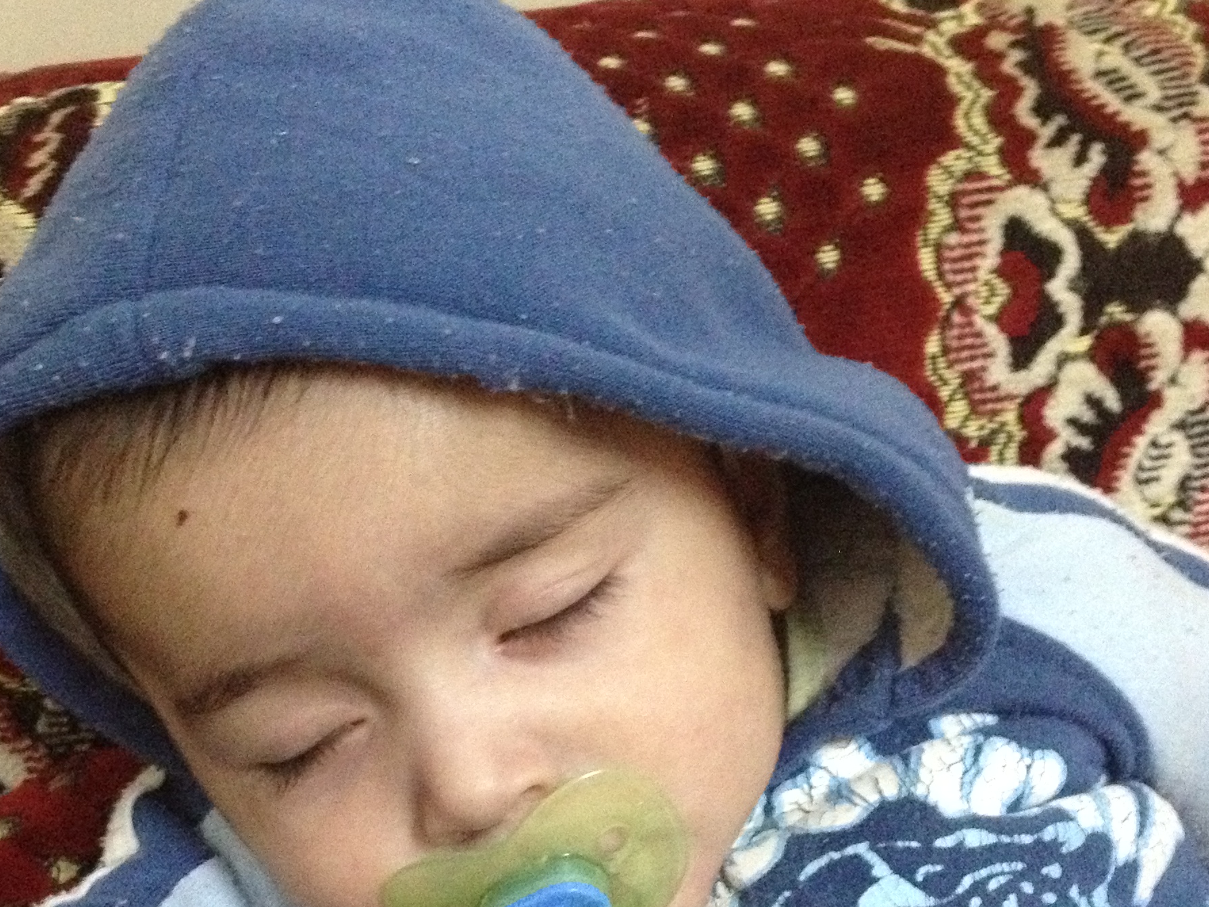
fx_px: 2235
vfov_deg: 22.8
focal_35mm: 64
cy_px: 634
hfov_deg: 30.3
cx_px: 601
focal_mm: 4.28
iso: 640
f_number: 2.4
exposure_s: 1/17
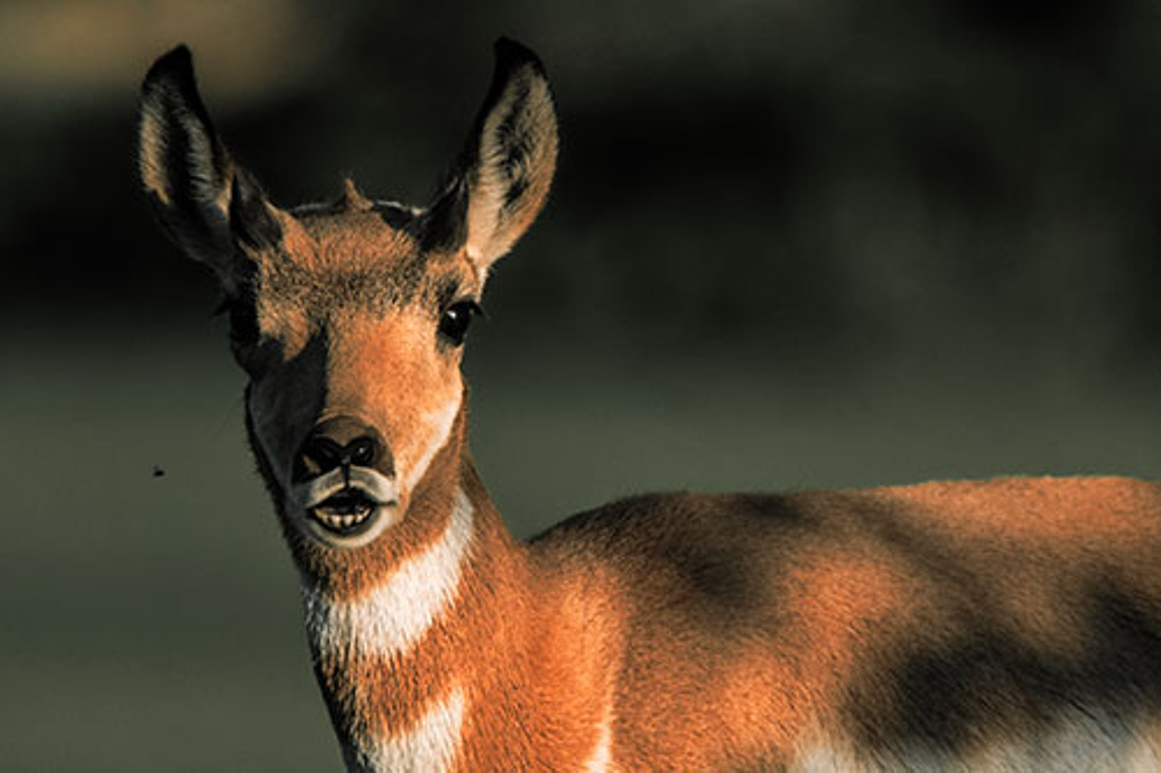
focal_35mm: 1200
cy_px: 386
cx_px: 580
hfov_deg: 1.7
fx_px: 38685
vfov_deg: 1.1
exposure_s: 1/1250
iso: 1600
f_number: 13
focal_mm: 1200
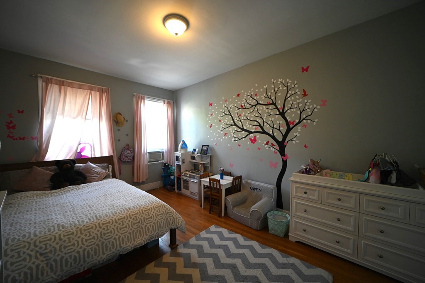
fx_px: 165
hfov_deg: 104.3
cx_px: 212
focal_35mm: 14
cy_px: 142
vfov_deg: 81.2
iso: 900
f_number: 2.8
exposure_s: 1/125
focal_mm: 14
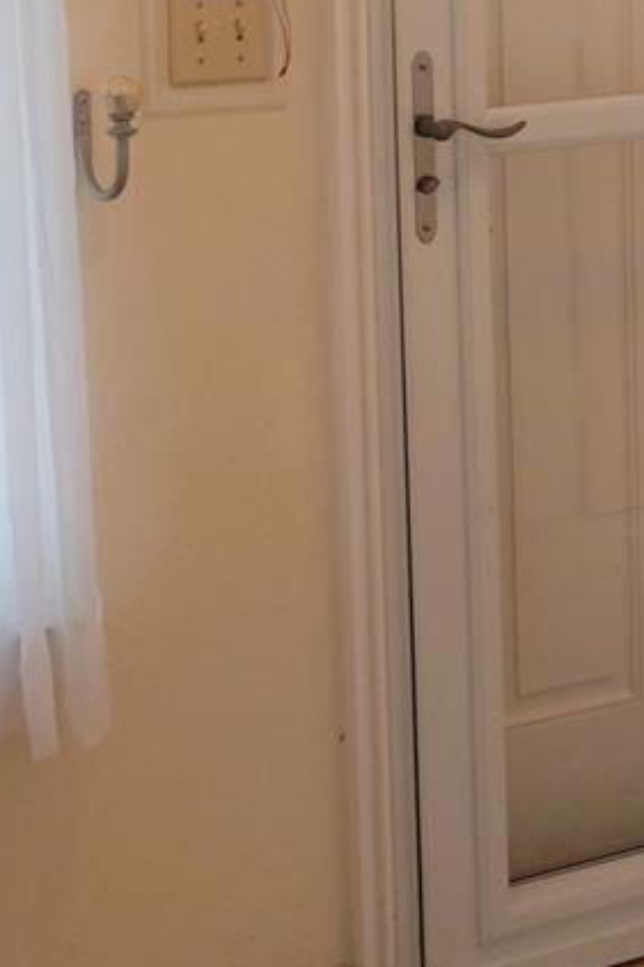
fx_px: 1907
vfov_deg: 27.6
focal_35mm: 71
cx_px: 222
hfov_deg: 19.1
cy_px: 121
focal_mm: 5.23
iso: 125
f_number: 1.8
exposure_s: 1/60
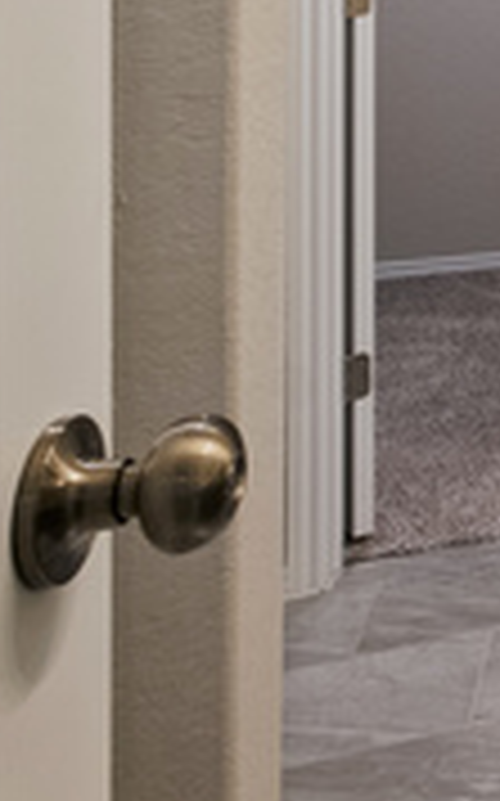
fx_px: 1201
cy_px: -65
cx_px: 1293
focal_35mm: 55
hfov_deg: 13.7
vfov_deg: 32.7
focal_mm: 10
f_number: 10
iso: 640
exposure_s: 1
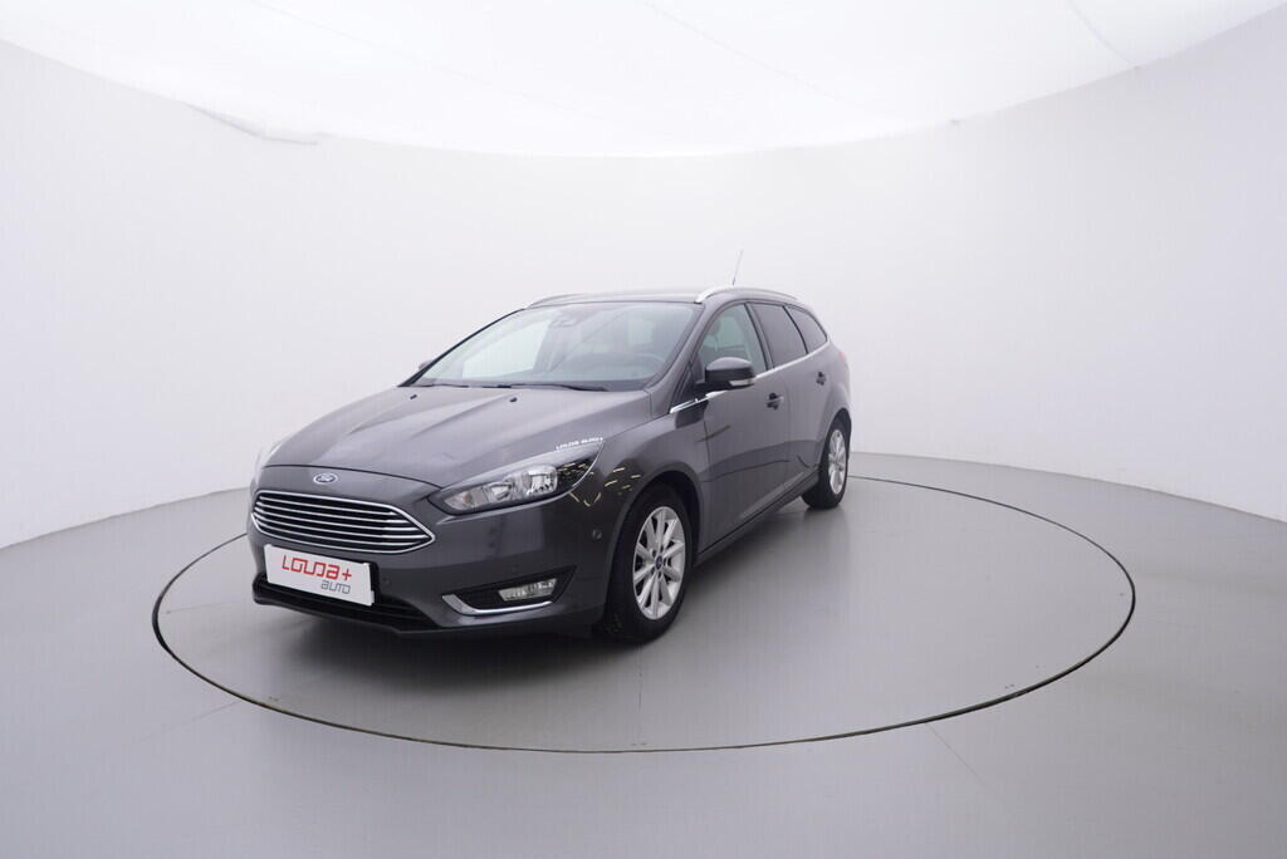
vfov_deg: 56.2
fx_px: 805
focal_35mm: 22
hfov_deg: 77.3
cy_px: 430
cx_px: 644
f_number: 5
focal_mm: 15
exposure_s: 1/80
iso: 200
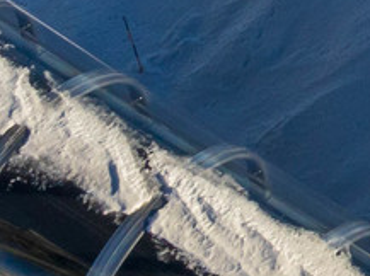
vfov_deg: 6.9
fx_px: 1889
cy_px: -731
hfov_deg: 8.8
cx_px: 1173
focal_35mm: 177
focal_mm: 12.3
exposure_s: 1/240
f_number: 11
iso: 200
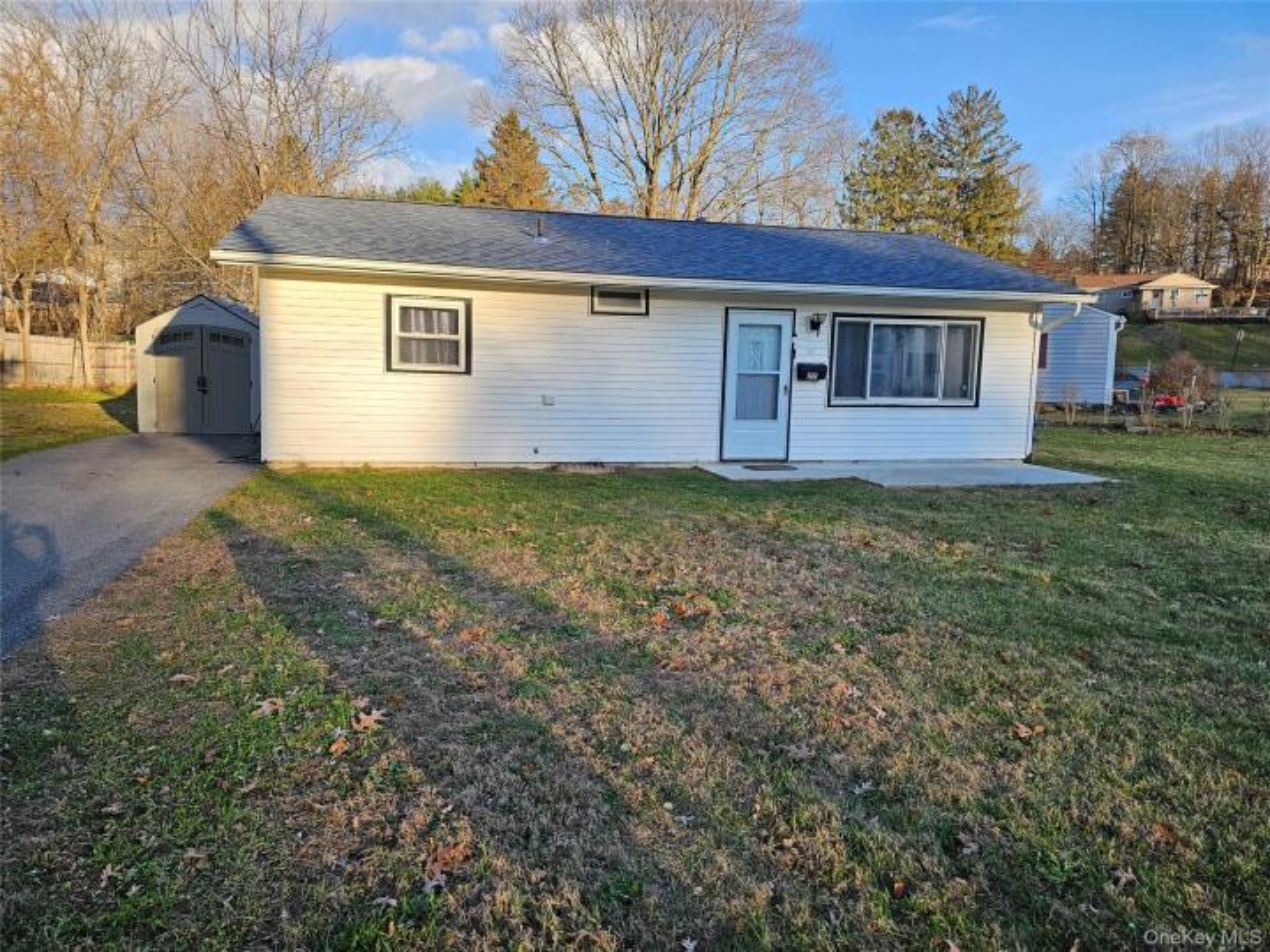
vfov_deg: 58.9
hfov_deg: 73.9
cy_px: 476
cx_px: 635
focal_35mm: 23
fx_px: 844
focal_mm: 6.3
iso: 20
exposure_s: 1/398
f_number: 1.7
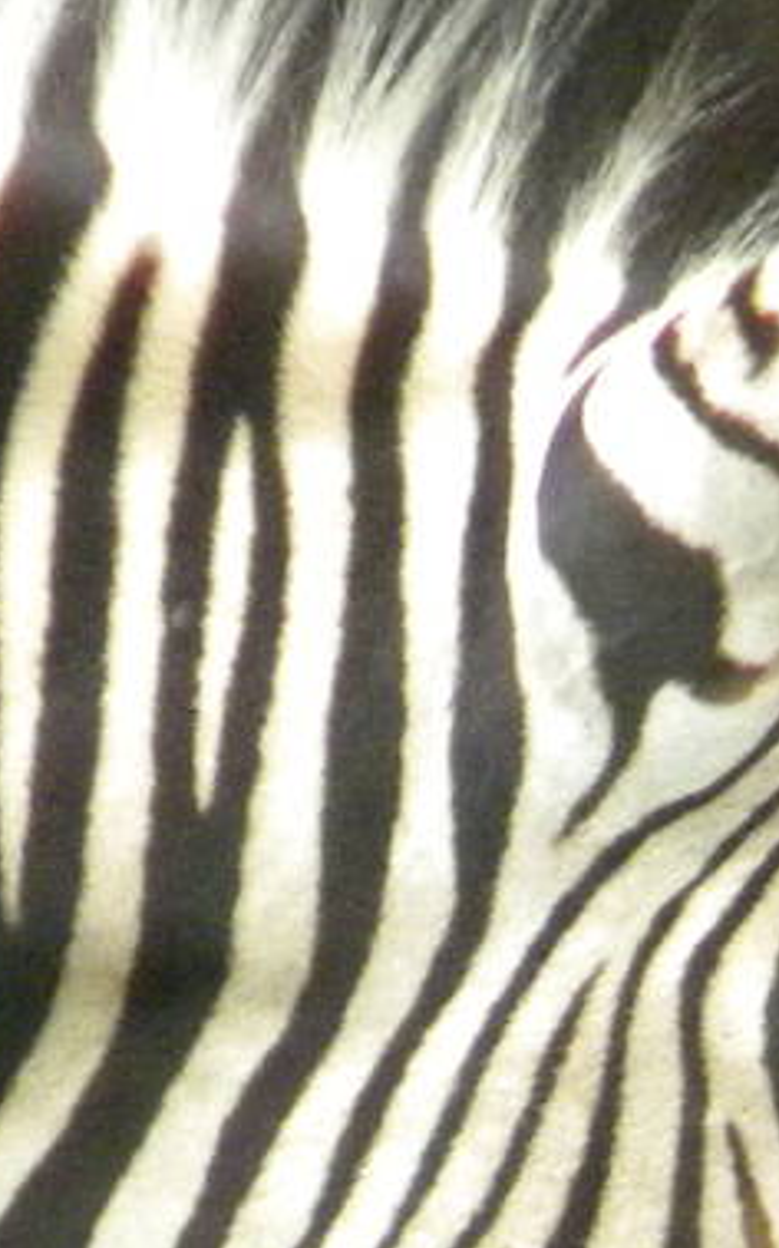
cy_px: 1314
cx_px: 1007
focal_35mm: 1856
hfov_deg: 0.7
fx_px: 63093
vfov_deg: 1.1
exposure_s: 1/282
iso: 699
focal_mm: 75
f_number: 5.4
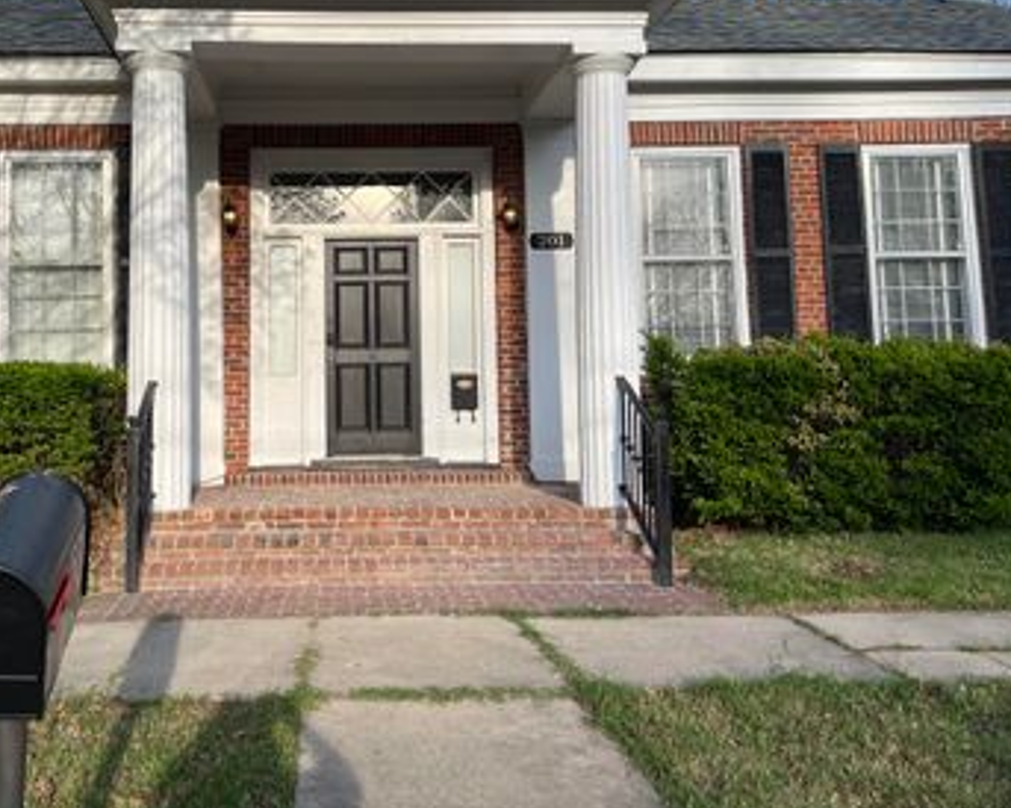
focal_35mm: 37
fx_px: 1106
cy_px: 296
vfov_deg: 39.8
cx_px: 348
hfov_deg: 48.4
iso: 50
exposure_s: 1/2045
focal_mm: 5.7
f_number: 1.5
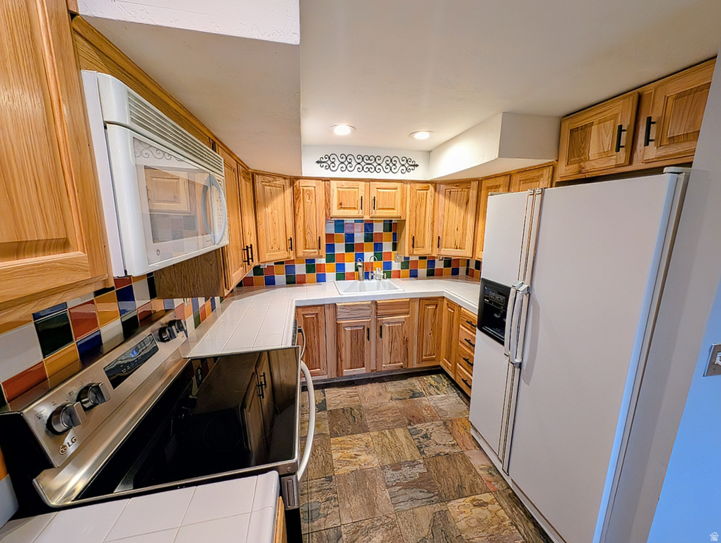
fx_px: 250
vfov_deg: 94.6
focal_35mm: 12
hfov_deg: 110.5
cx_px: 360
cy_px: 272
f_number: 1.95
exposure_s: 1/60
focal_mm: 2.23
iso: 150
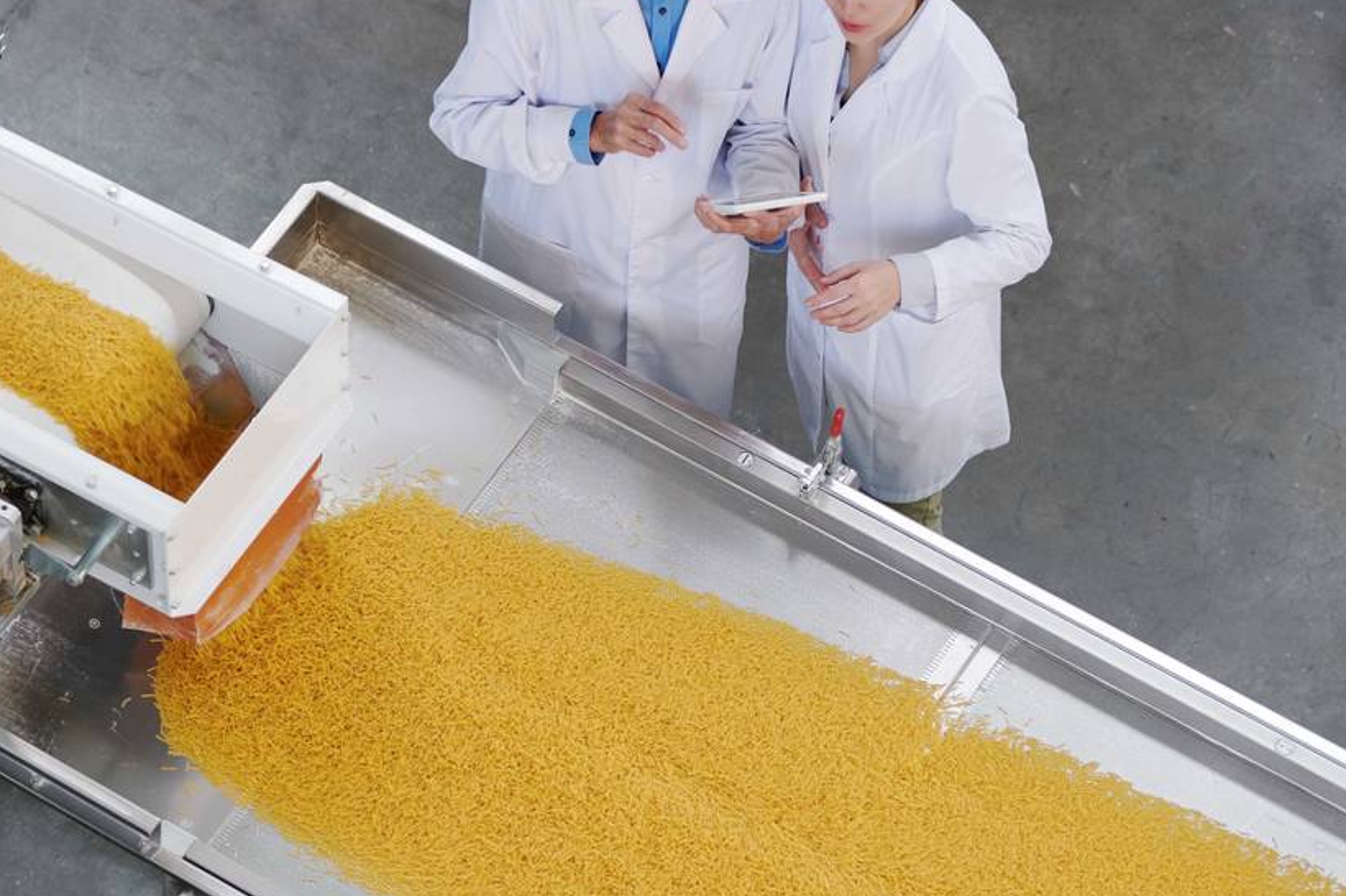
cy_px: 633
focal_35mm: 168
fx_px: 6278
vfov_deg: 8.2
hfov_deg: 12.2
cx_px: 159
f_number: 2
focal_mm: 85
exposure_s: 1/160
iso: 500
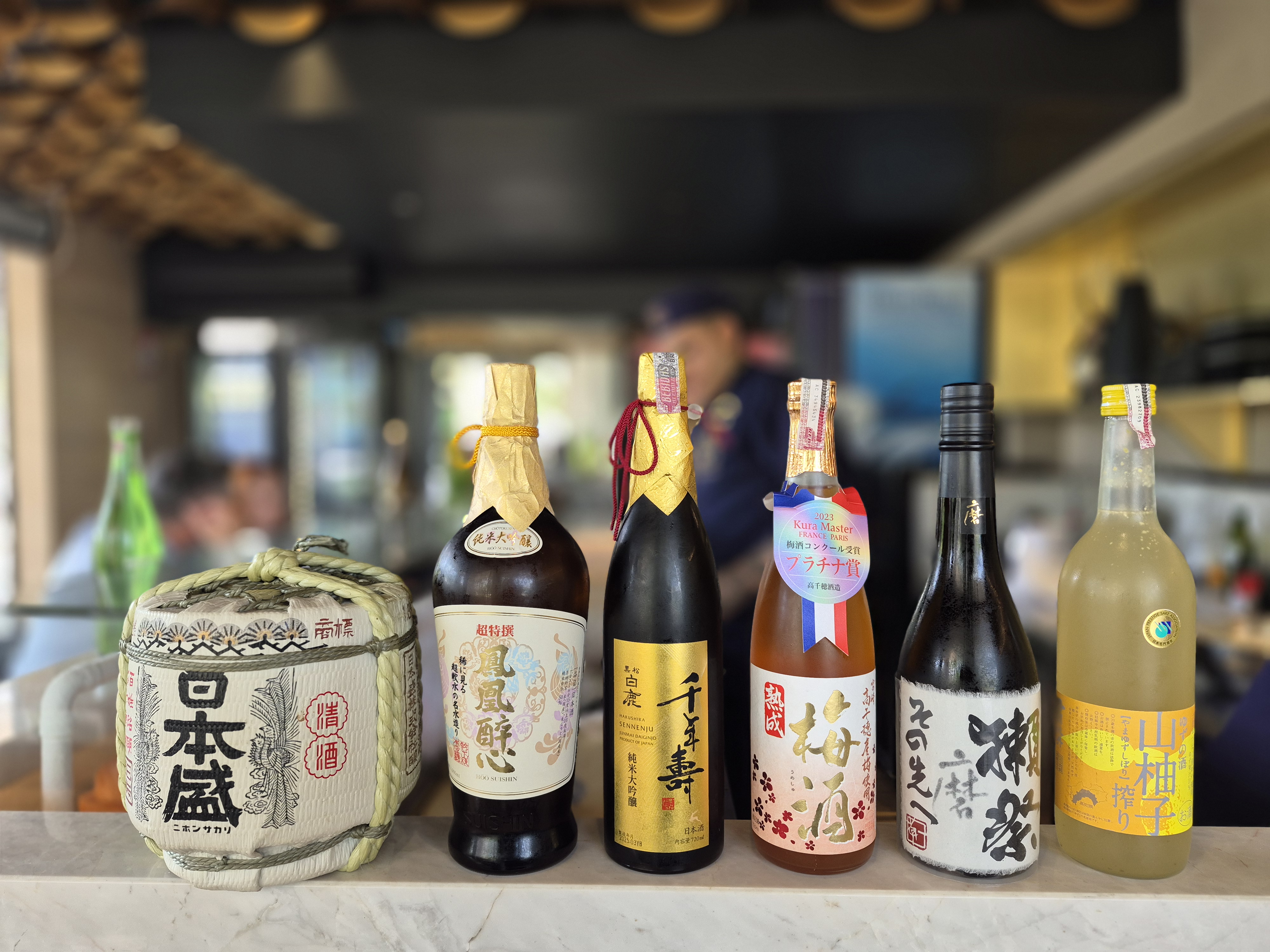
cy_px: 476
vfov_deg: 58.9
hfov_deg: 73.9
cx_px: 635
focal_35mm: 23
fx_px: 844
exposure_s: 1/120
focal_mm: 5.4
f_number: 1.8
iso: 64
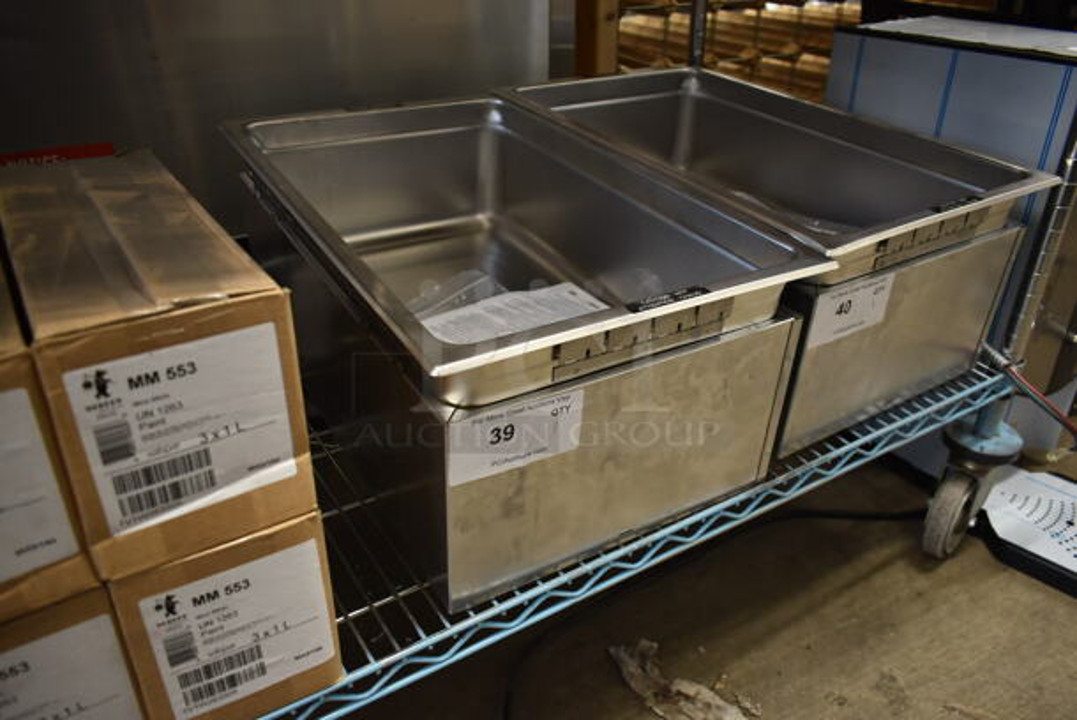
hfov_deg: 67.3
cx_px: 538
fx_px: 809
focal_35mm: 27
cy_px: 360
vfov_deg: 48.0
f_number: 3.5
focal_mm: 18
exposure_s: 1/30
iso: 720
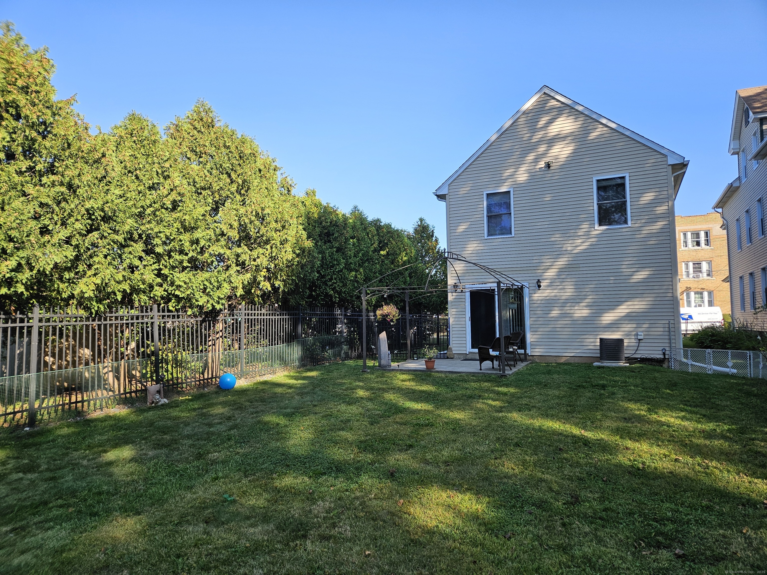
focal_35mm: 23
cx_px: 384
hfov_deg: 73.9
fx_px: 510
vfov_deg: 58.9
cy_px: 288
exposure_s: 1/1148
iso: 40
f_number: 1.8
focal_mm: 5.4
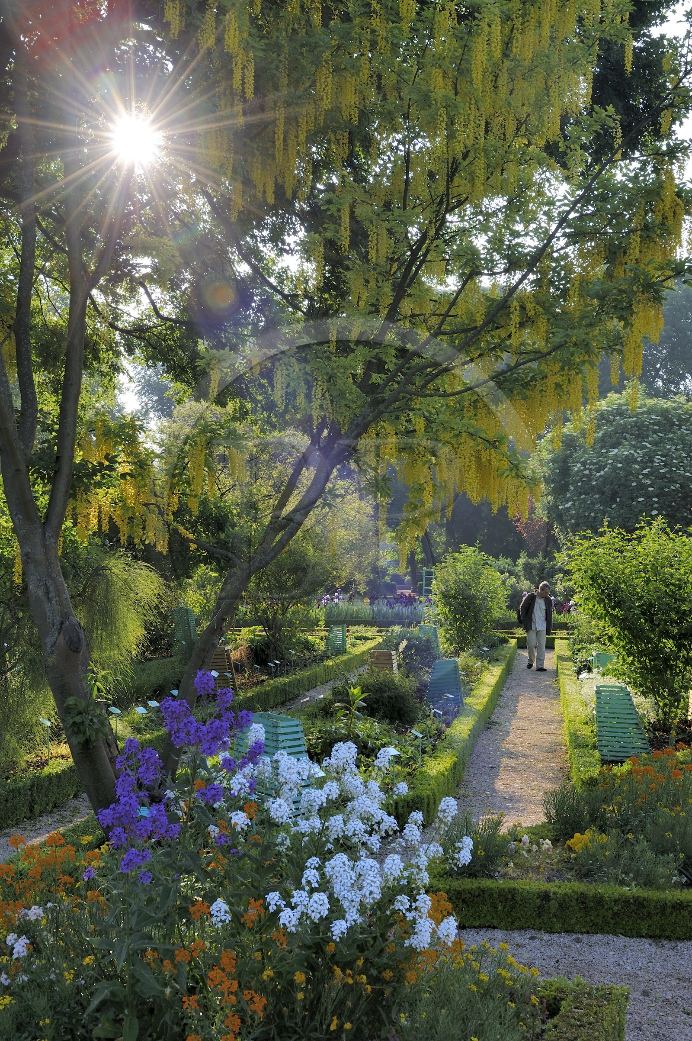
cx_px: 346
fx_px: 1213
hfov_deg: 31.8
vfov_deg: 46.4
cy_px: 520
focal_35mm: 42
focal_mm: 42
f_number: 14
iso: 200
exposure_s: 1/80
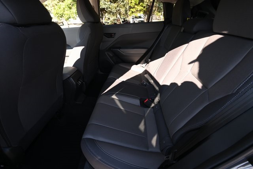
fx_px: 112
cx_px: 126
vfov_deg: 73.7
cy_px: 84
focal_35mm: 16
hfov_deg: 96.8
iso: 640
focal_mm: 16
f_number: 11
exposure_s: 1/30
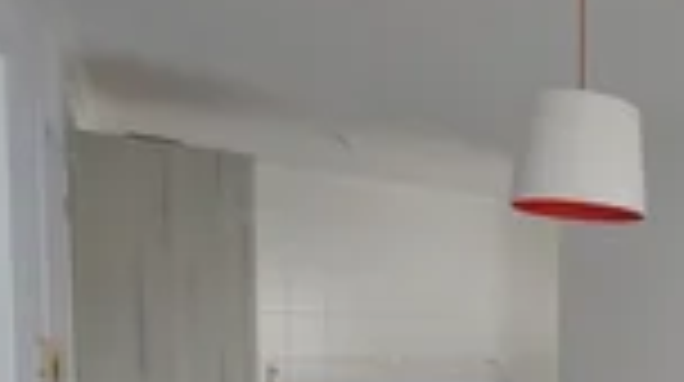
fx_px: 652
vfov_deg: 30.6
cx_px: 806
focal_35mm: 36
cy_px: 371
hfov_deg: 40.5
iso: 80
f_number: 2.2
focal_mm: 1.74
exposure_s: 1/120
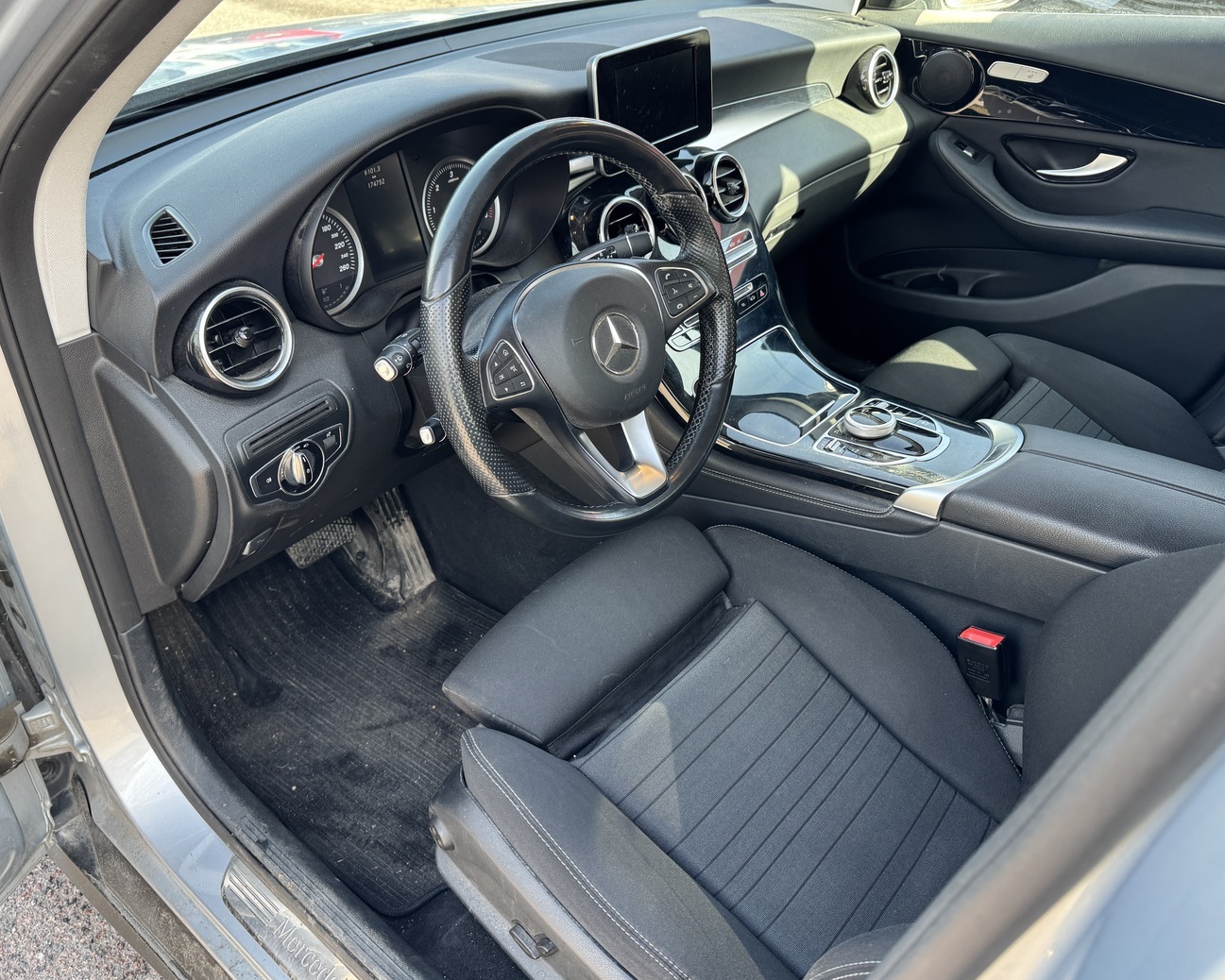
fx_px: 943
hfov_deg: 66.0
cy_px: 495
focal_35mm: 26
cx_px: 578
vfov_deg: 54.9
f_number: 1.78
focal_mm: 6.76
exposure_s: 1/121
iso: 100
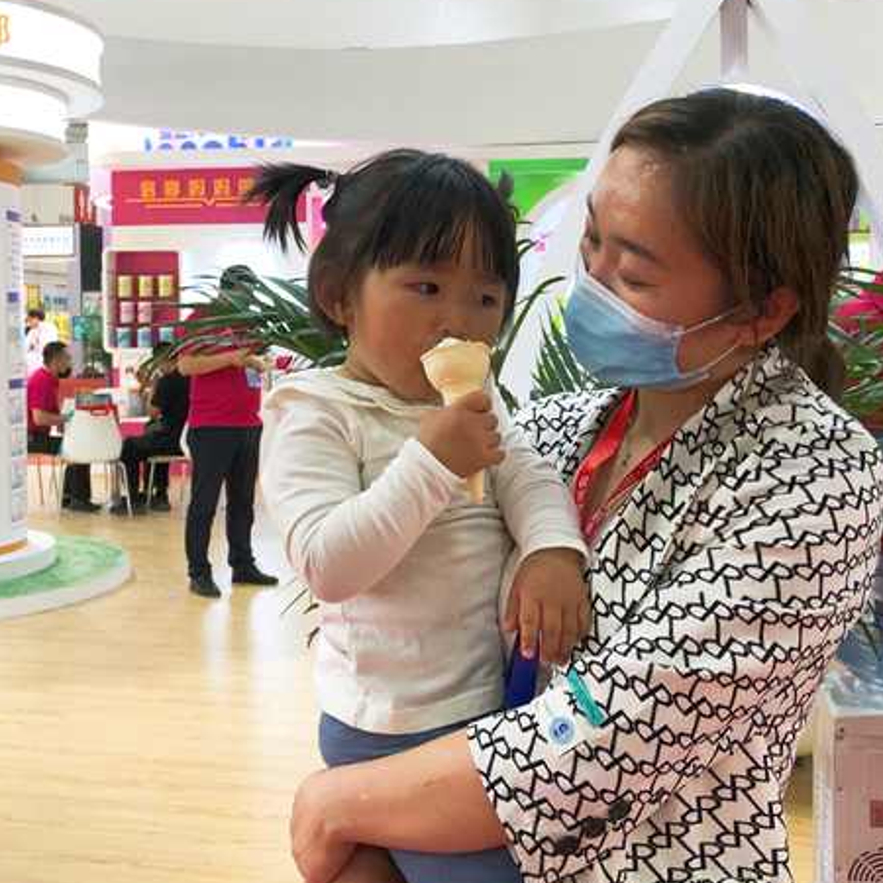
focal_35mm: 44
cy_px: 371
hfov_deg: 38.3
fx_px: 1270
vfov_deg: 38.2
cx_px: 420
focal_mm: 3.99
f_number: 1.8
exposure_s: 1/33
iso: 25
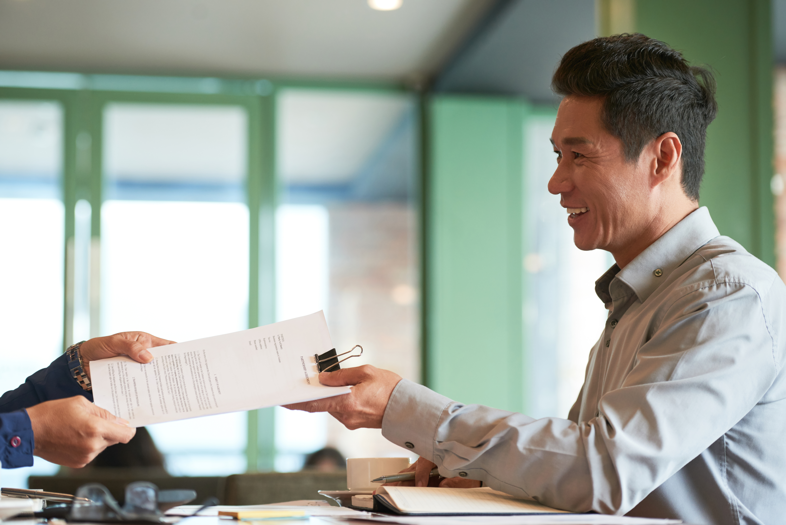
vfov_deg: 13.7
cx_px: 393
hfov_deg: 20.4
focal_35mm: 100
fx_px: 2184
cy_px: 262
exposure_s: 1/160
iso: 640
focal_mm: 100
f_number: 3.5
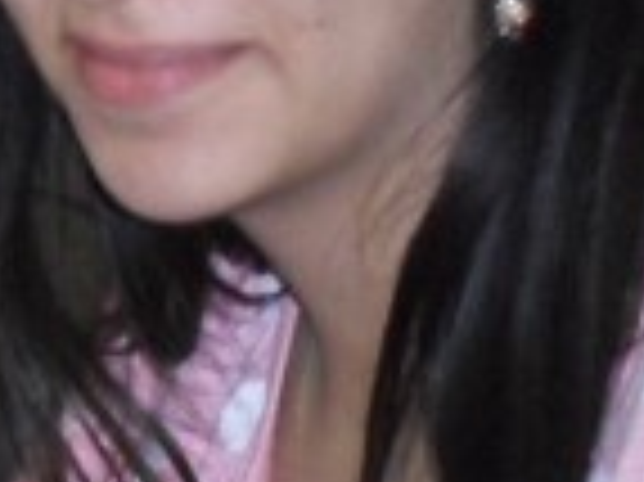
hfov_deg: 5.2
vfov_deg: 3.9
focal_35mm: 377
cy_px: 101
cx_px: -194
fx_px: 7008
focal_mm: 19.6
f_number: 5
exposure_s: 1/60
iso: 400
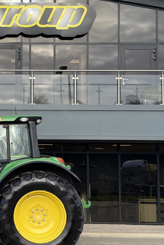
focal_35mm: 81
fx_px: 553
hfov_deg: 16.3
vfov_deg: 25.0
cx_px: -22
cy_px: 137
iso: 64
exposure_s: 1/1085
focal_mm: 6.76
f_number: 1.78
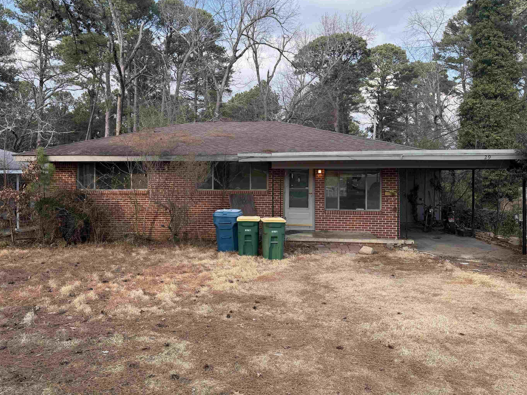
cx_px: 250
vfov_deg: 51.3
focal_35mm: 27
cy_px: 186
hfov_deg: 65.3
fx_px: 411
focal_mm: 6.76
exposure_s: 1/757
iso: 100
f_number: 1.78
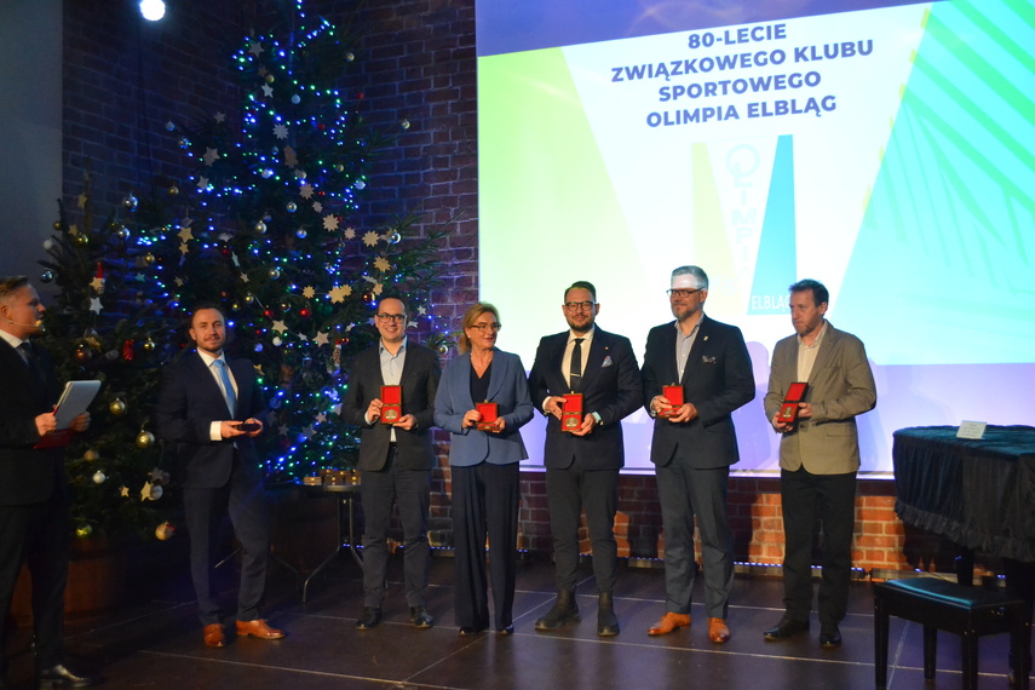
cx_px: 518
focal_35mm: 39
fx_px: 1121
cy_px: 345
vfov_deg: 34.2
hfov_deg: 49.6
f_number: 4.2
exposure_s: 1/125
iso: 3200
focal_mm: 26
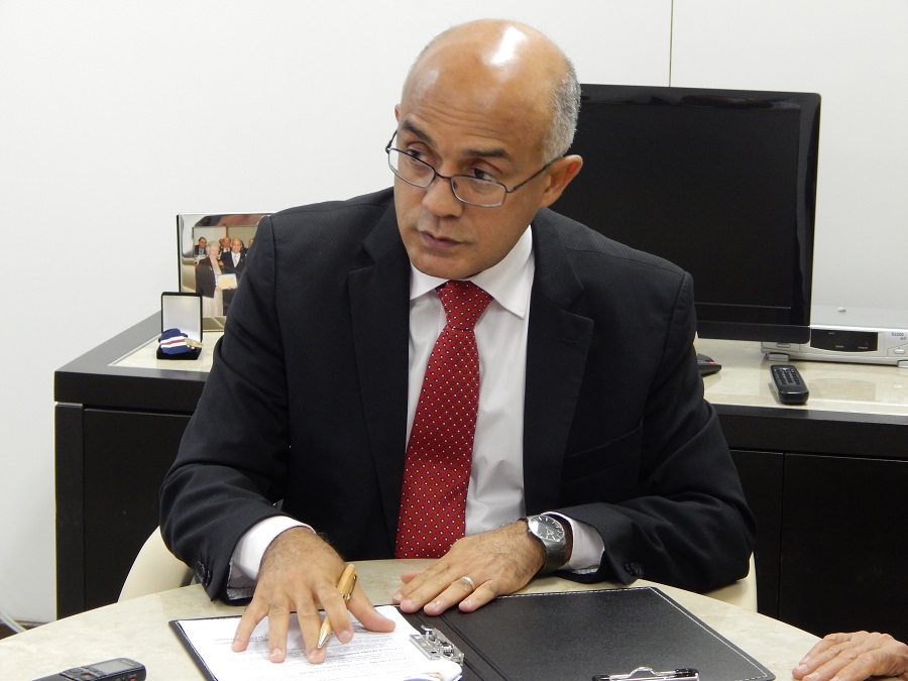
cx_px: 454
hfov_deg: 18.7
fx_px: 2754
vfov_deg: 14.1
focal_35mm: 105
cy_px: 340
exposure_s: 1/15
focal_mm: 18.7
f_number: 4.5
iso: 400
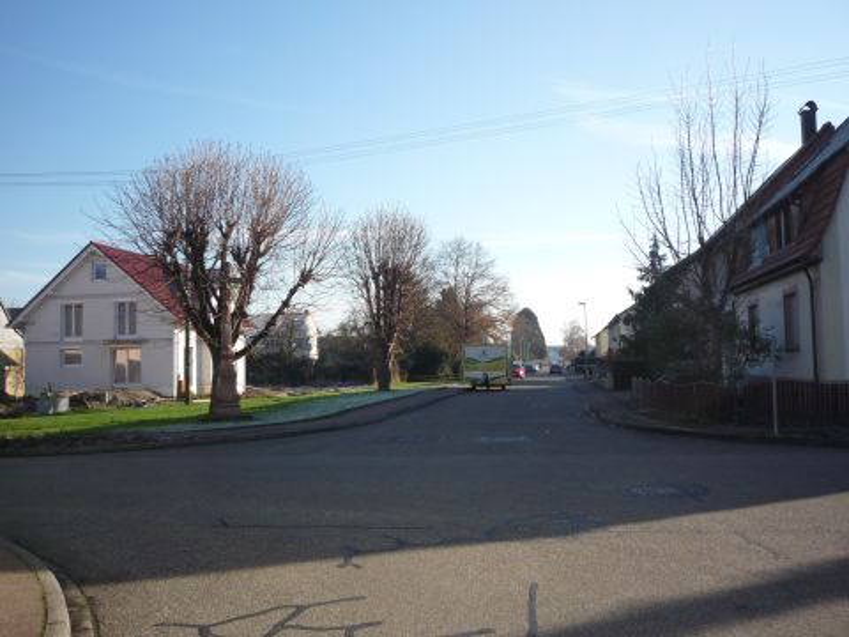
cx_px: 424
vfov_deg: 44.2
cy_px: 318
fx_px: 785
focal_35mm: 32
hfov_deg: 56.8
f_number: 4
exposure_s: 1/400
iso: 100
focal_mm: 5.2
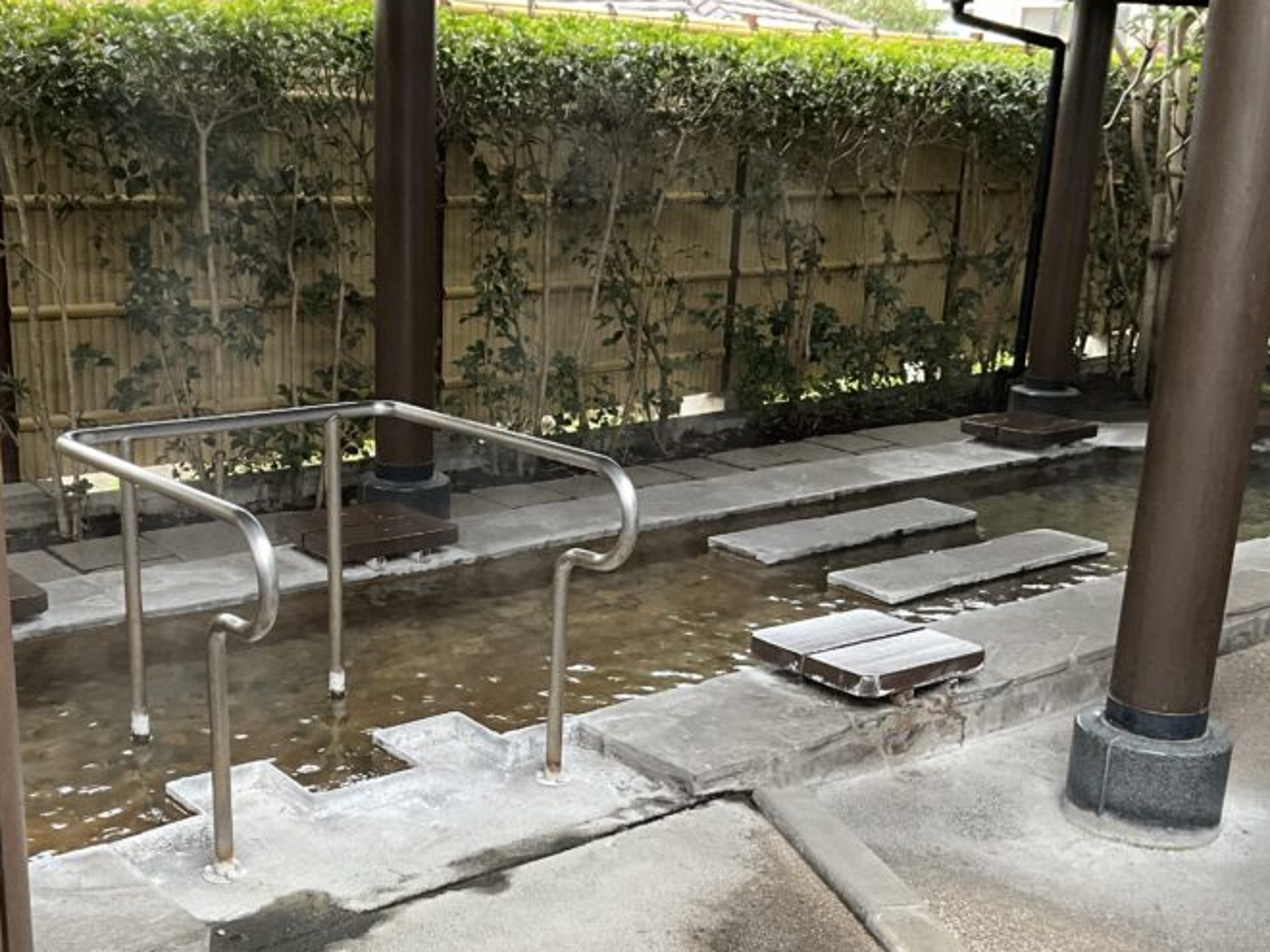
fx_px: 1651
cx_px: 543
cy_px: 623
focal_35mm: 45
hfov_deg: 42.0
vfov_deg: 32.0
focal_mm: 3
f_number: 1.8
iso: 80
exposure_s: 1/60
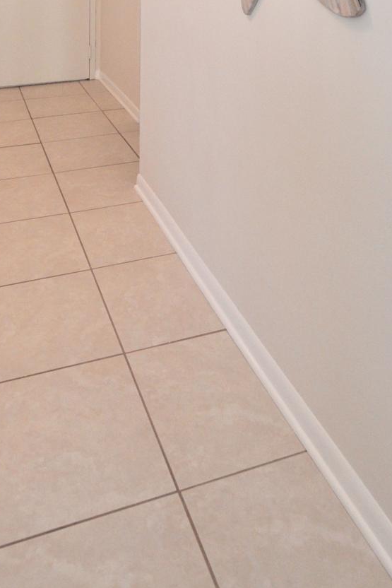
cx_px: 153
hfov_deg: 36.7
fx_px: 588
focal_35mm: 36
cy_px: -66
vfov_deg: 41.6
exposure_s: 1/100
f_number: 5
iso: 400
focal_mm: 10
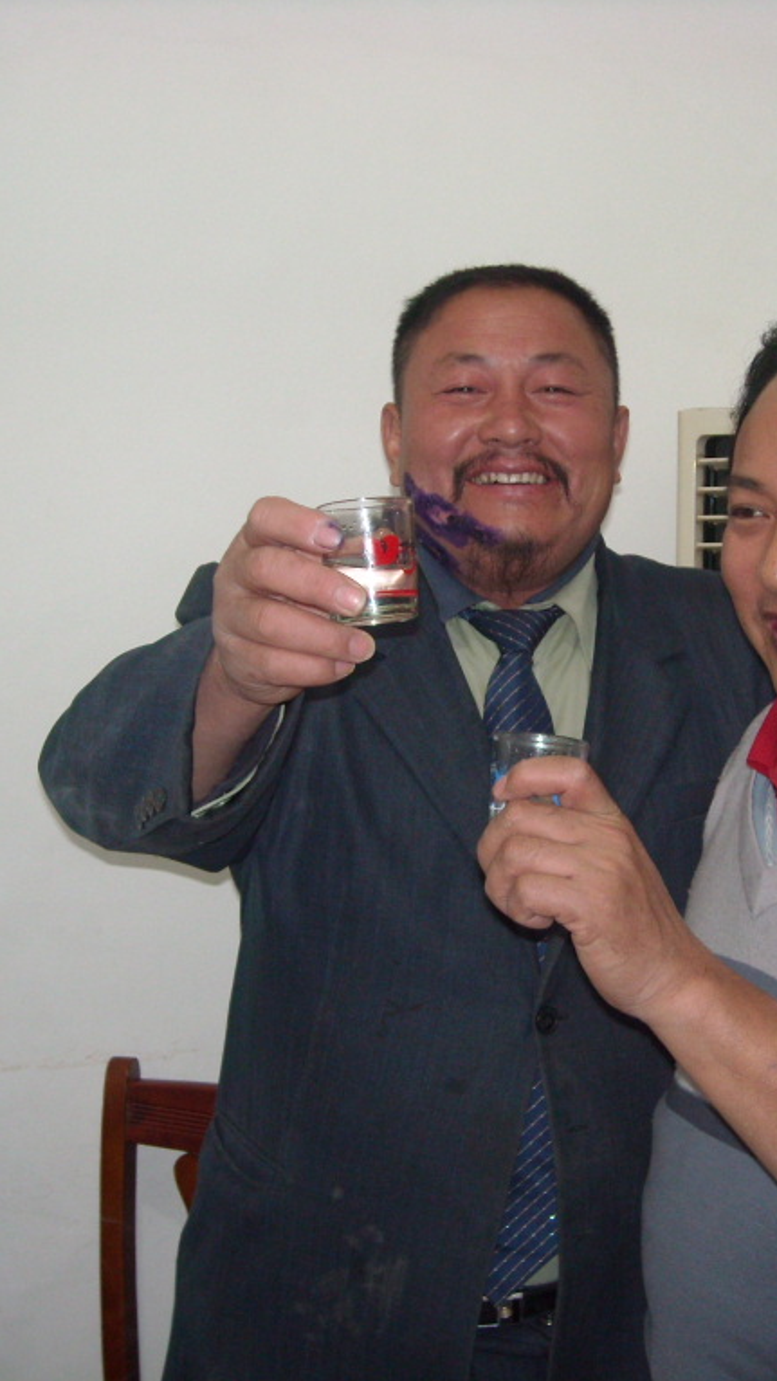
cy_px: 690
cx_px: 517
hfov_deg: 23.4
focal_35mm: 51
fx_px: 1868
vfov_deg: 40.6
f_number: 2.8
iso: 200
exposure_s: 1/30
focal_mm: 5.7
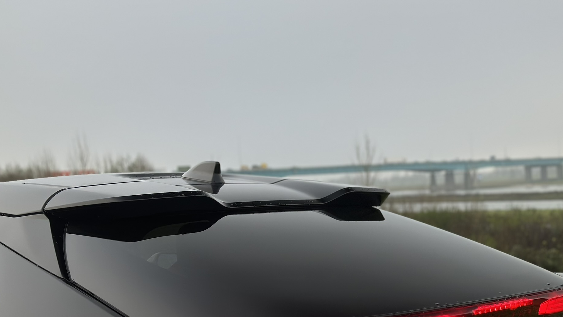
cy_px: 196
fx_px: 866
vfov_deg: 20.7
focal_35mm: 58
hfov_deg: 36.0
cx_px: 309
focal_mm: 6.86
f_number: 1.78
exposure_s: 1/529
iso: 80
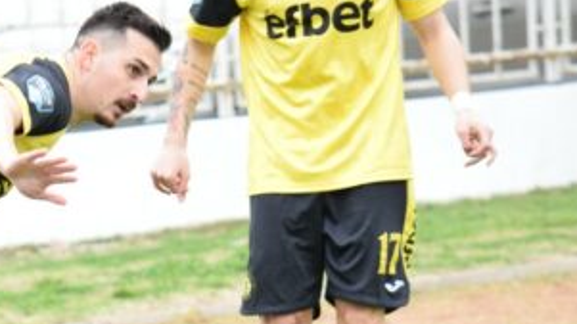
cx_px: 86
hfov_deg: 4.4
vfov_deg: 2.5
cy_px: 326
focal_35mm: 494
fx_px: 7555
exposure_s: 1/800
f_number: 4.8
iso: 1600
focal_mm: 150
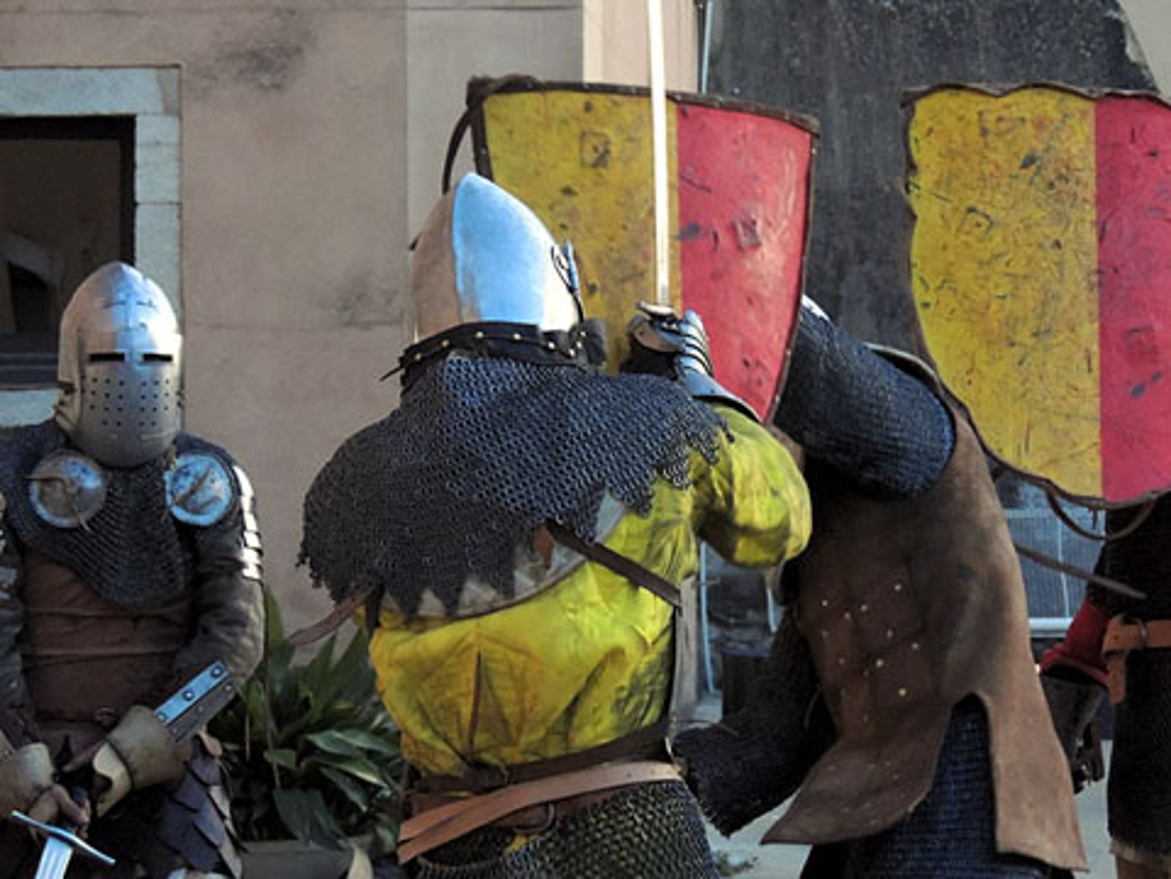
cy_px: 440
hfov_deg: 14.6
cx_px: 586
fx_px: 4567
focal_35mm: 135
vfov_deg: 11.0
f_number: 4.3
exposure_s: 1/200
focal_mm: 24
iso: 1600
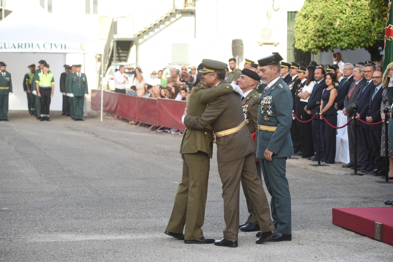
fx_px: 1223
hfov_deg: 18.3
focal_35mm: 112
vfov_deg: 12.2
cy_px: 131
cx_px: 196
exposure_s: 1/160
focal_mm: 112
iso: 125
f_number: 4
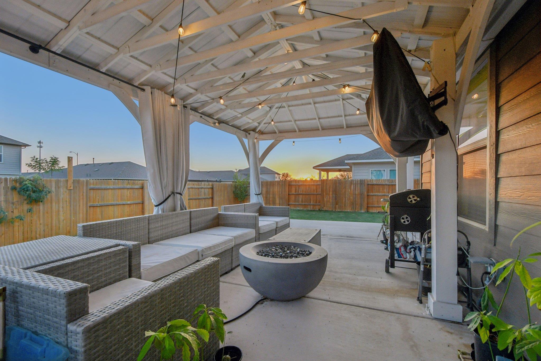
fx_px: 225
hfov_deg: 100.4
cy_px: 180
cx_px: 270
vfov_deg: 77.3
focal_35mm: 15
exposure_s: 1/125
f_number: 8
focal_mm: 10
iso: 400
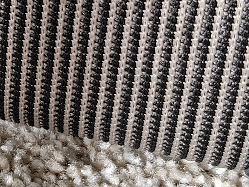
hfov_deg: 18.9
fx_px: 719
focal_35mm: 100
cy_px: 1
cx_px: -21
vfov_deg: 14.6
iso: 50
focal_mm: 4.2
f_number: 1.7
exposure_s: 1/1010
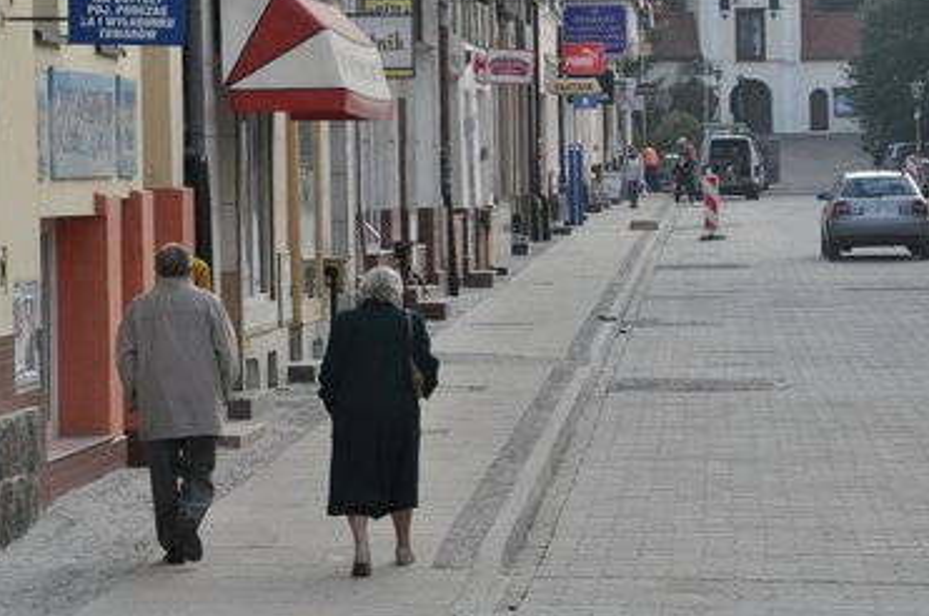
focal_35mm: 171
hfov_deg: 12.0
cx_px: 746
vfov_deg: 8.0
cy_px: 100
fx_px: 4402
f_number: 5
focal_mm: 65
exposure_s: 1/2000
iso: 1000
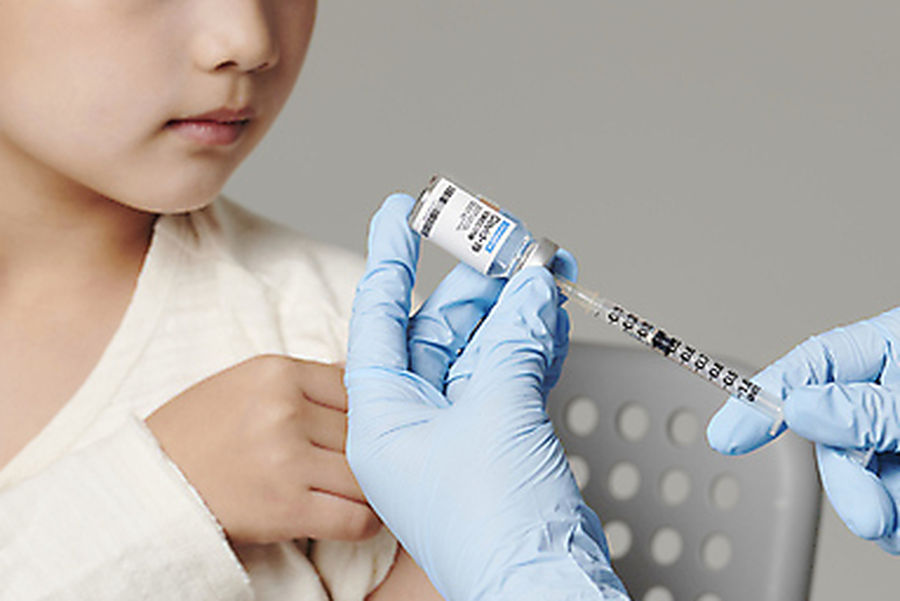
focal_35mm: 313
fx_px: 7831
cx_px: 411
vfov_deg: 4.4
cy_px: 296
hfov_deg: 6.6
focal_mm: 200
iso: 100
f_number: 8
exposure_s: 1/125
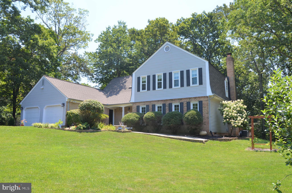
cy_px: 96
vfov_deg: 47.7
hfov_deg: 67.5
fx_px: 219
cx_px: 146
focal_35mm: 27
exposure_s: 1/250
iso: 180
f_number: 8
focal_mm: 18
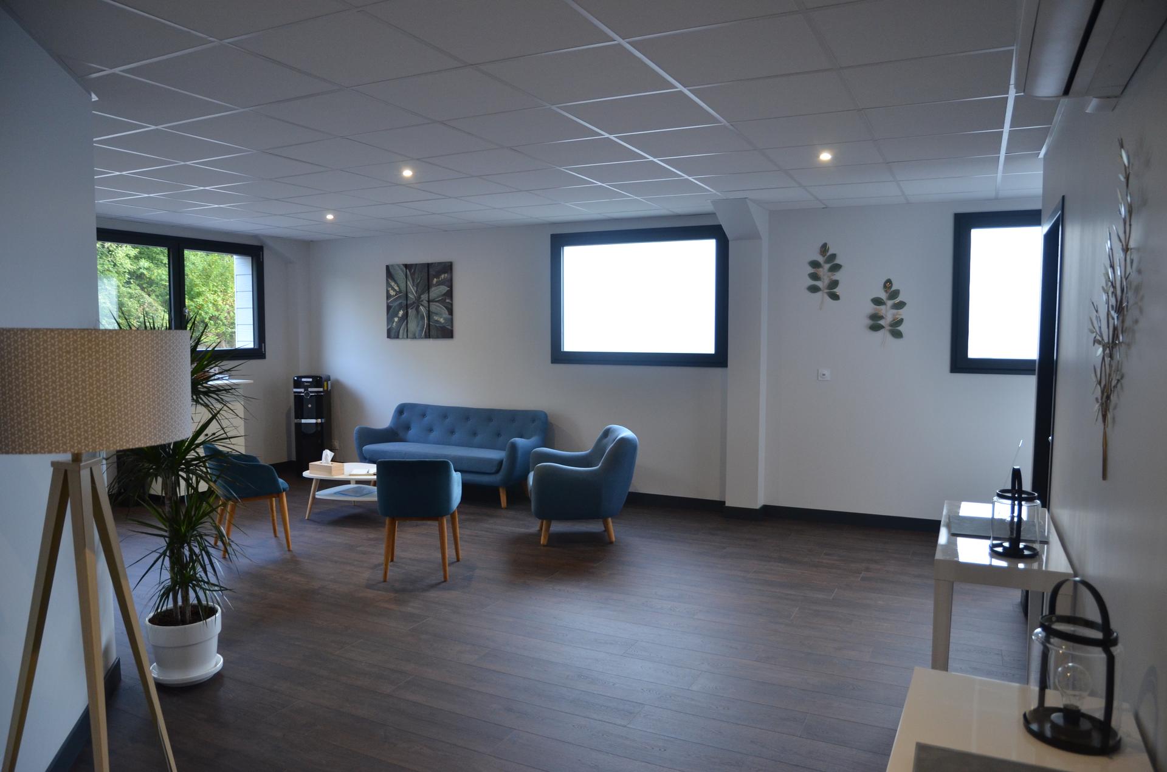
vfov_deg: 52.9
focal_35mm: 24
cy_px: 386
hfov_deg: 73.9
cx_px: 584
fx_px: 776
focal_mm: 16
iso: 640
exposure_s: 1/60
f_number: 4
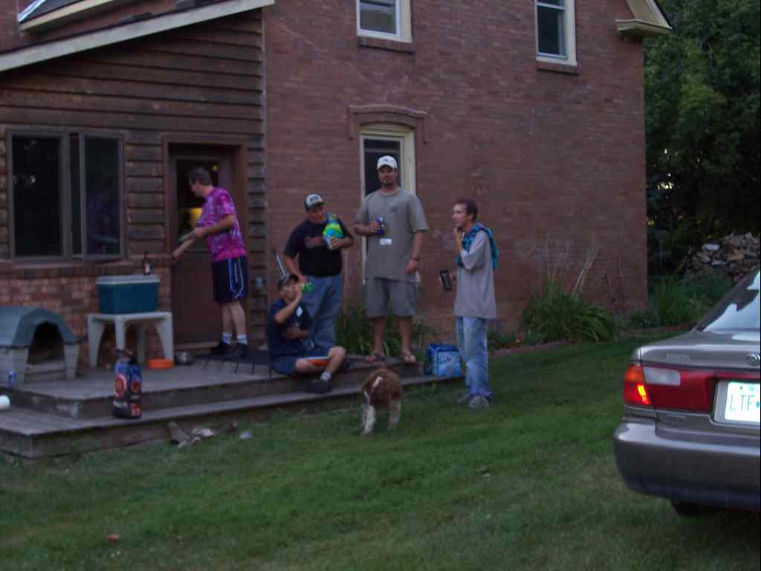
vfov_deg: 27.5
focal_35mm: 53
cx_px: 380
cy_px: 286
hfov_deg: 36.2
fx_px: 1165
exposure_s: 1/60
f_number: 3.4
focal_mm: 8.6
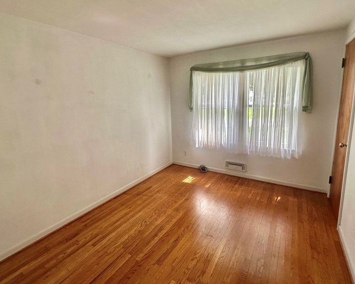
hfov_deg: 86.4
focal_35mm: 18
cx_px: 179
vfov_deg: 73.7
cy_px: 129
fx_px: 189
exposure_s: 1/99
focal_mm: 2.22
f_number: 2.2
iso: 80
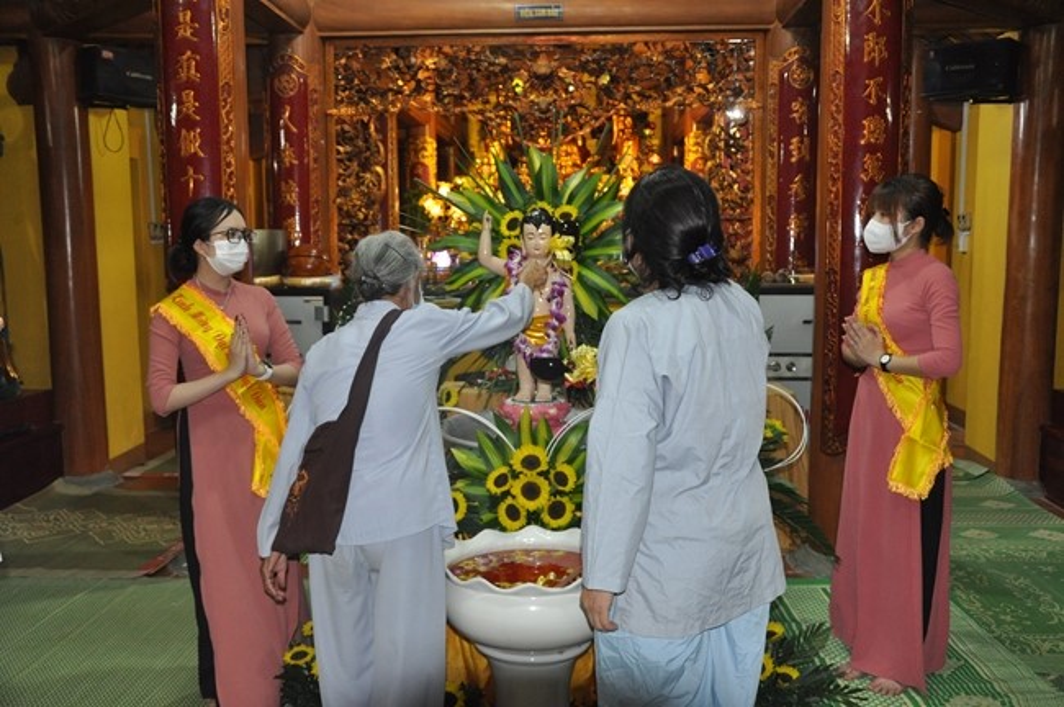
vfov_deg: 39.9
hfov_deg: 57.3
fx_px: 974
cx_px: 532
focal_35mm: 33
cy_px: 354
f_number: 4.5
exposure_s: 1/60
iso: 1250
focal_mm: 22
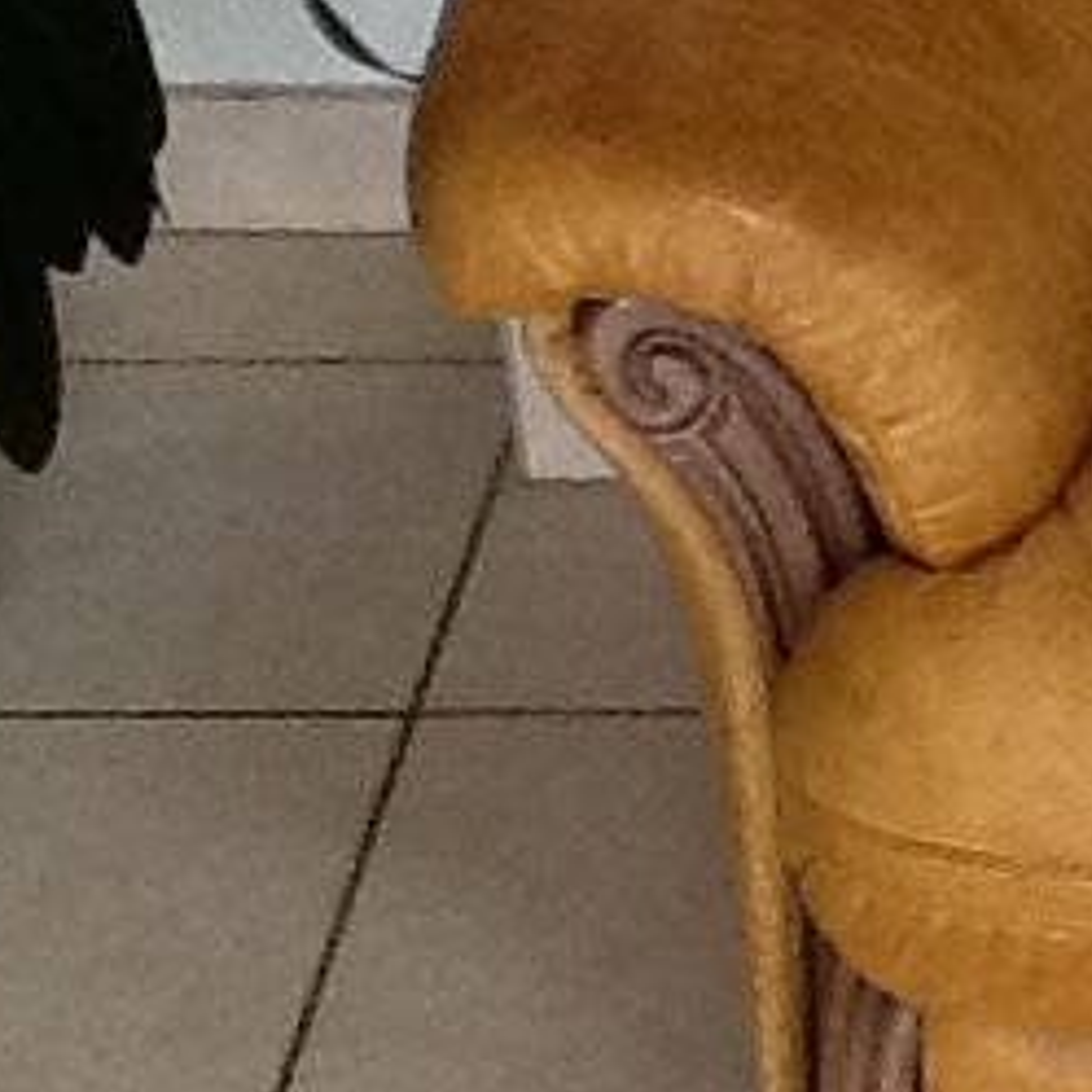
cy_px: 79
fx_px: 5354
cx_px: 1899
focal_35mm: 150
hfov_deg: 11.0
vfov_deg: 11.6
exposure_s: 1/30
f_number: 2.4
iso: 160
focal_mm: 2.03
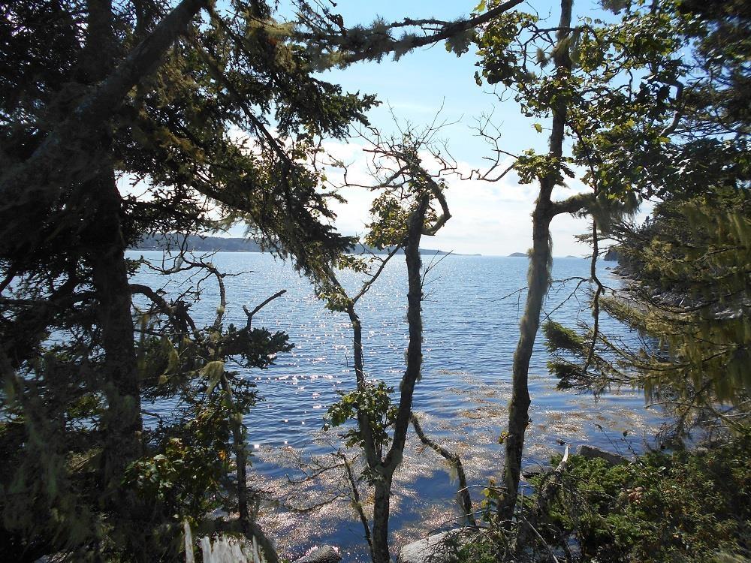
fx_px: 564
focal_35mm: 26
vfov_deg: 53.1
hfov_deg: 67.3
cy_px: 282
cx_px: 376
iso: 80
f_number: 3.2
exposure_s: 1/1250
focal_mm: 4.6
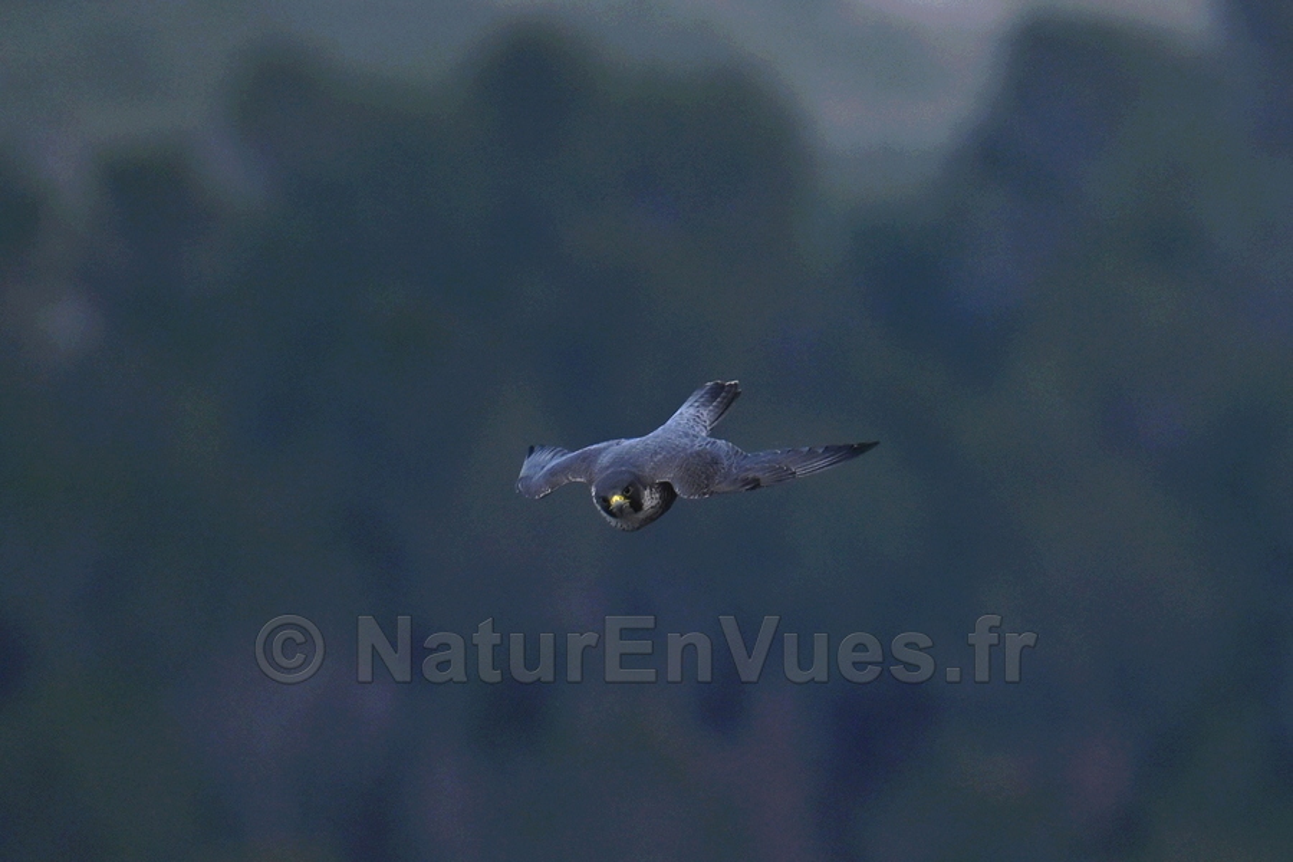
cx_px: 646
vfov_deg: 2.7
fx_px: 17957
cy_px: 431
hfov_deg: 4.1
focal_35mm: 500
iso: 560
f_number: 5.6
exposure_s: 1/4000
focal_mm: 500
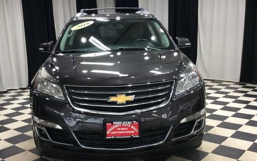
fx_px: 280
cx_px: 120
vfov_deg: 32.0
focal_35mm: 40
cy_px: 91
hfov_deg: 49.2
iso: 64
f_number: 2.4
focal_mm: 3.3
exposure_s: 1/25
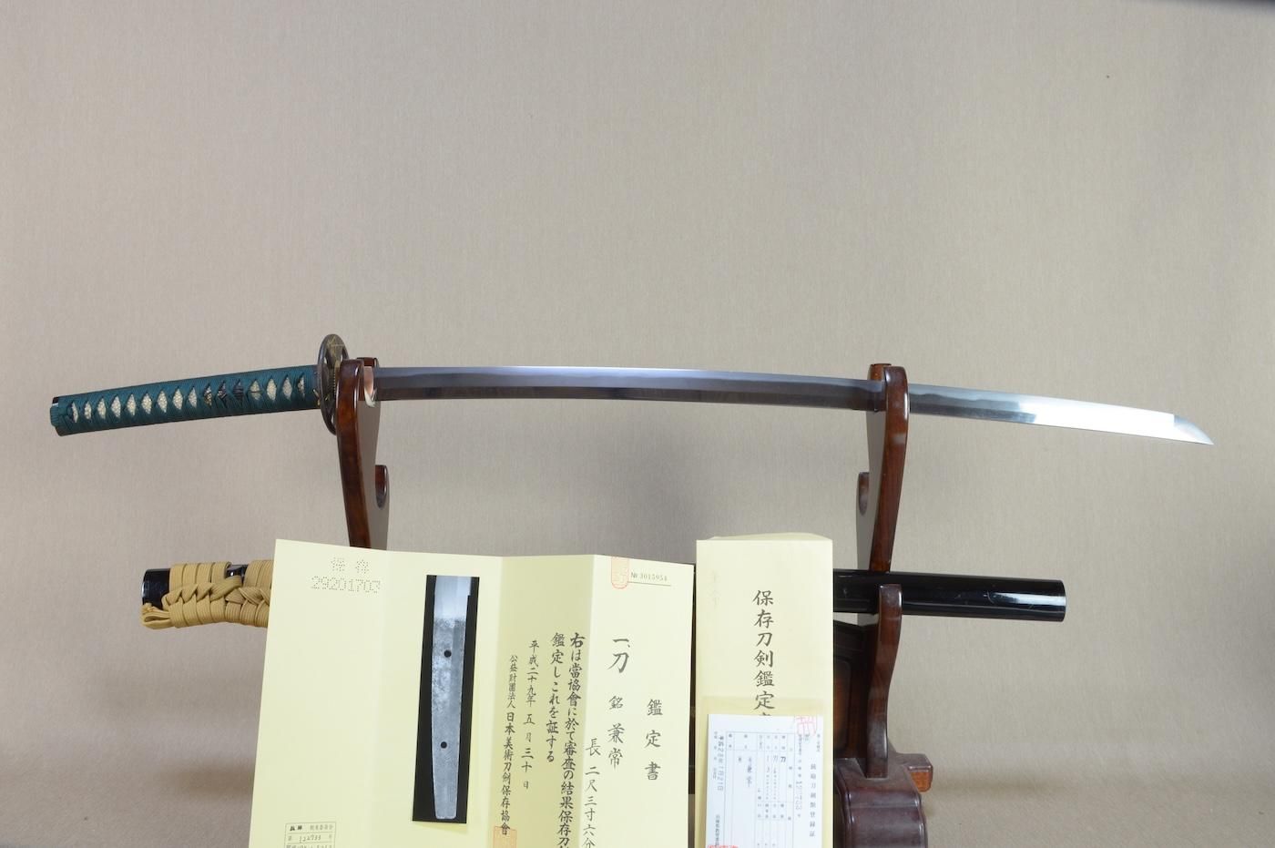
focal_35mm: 27
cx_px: 638
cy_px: 424
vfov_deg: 47.9
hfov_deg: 67.4
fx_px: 955
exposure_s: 1/2
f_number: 11
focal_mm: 18
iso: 400
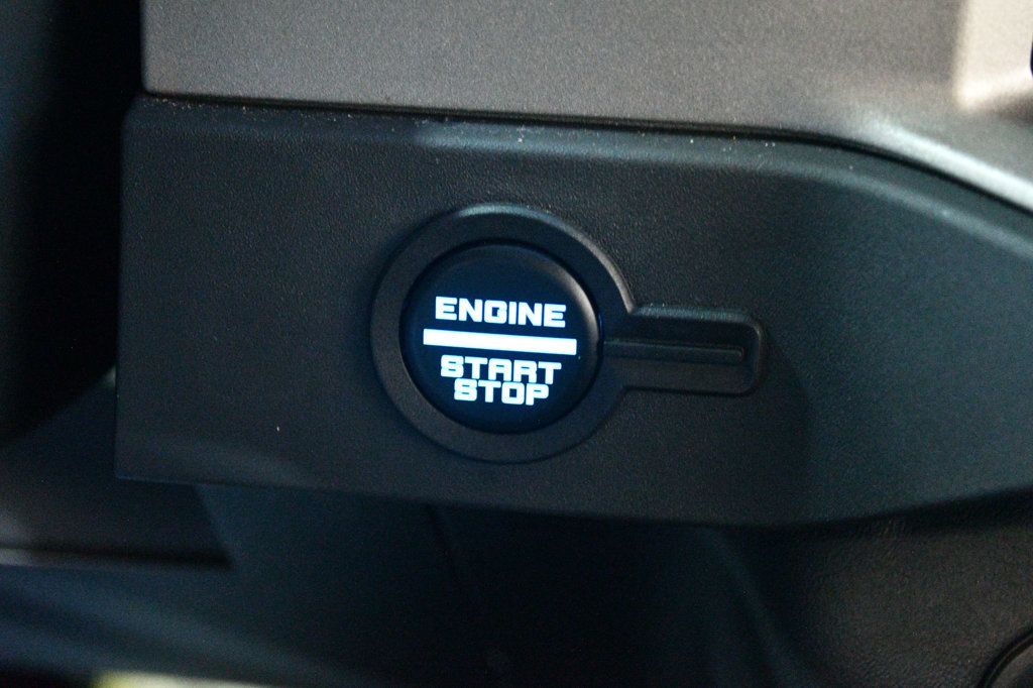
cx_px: 516
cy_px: 344
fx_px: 1635
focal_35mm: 57
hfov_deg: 35.1
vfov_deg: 23.8
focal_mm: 38
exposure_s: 1/10
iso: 12800
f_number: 5
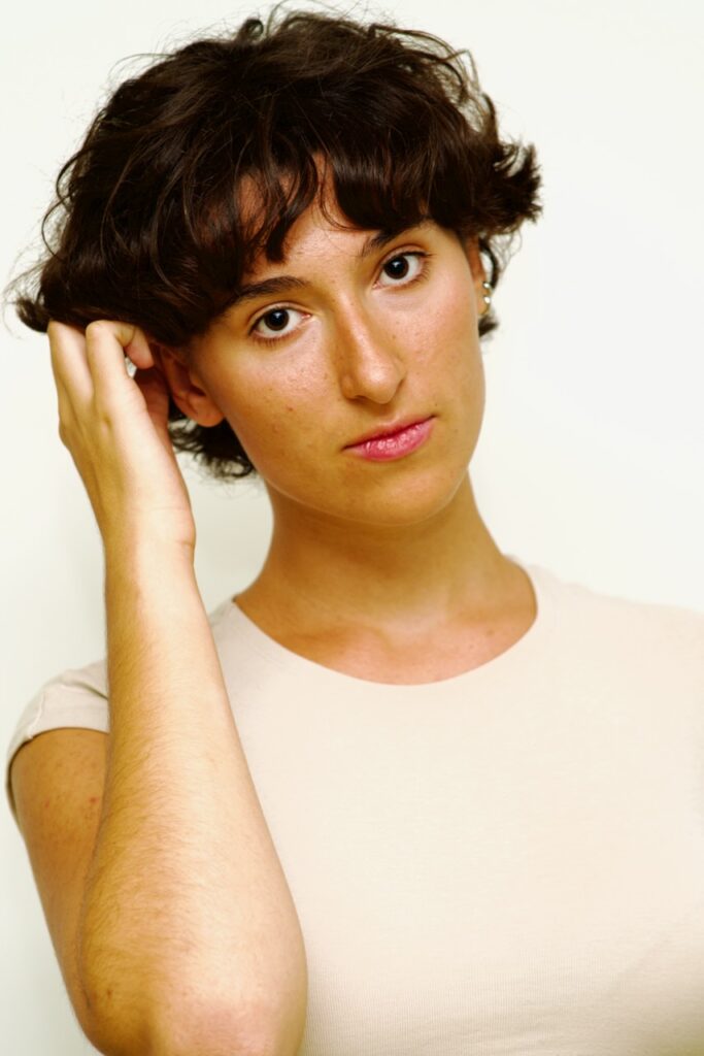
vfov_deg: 23.9
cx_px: 352
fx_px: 2492
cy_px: 528
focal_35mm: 85
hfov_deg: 16.1
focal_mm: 85
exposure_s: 1/200
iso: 640
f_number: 4
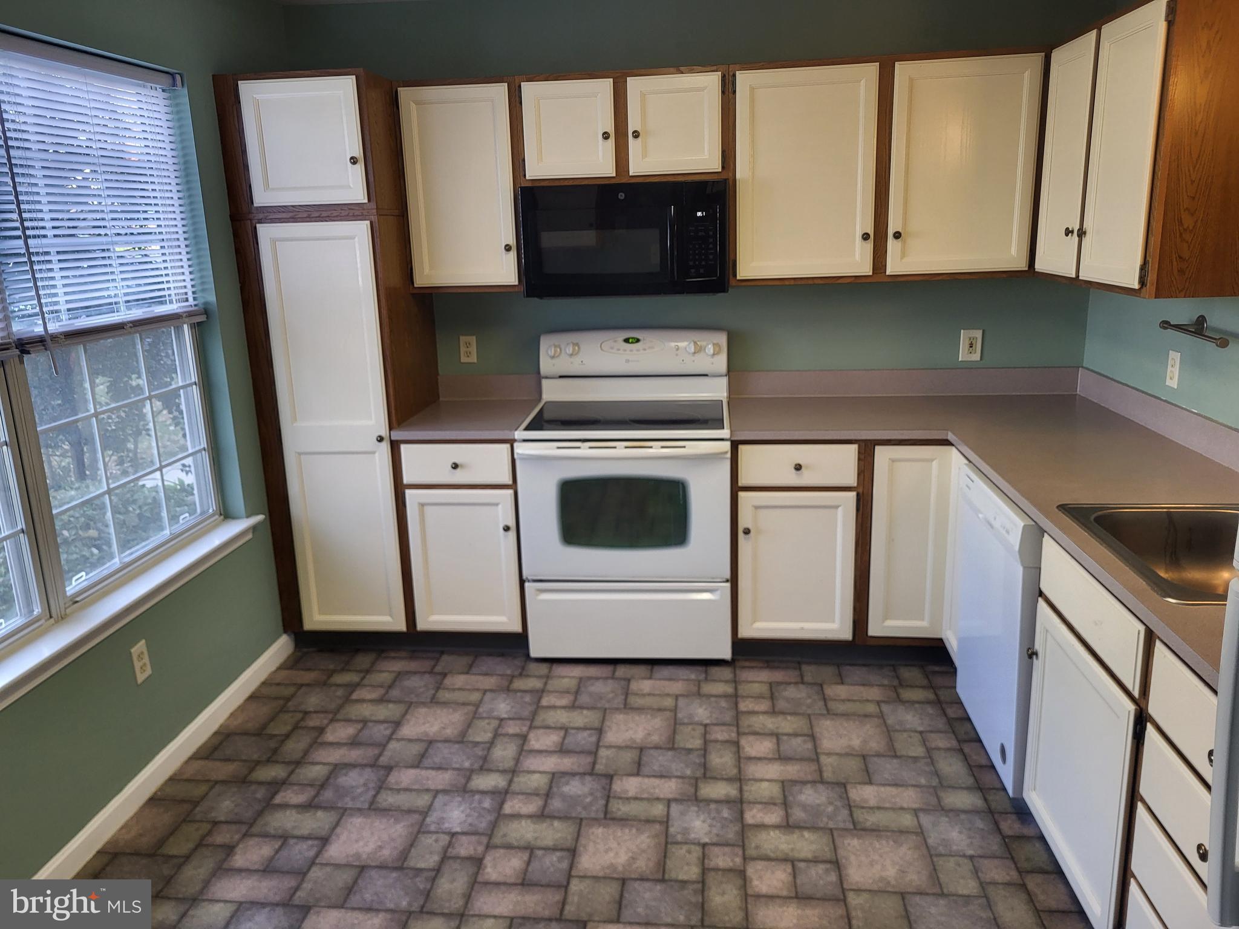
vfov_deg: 53.1
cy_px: 464
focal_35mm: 26
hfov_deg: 67.3
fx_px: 931
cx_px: 620
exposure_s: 1/120
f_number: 1.8
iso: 200
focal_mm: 5.4
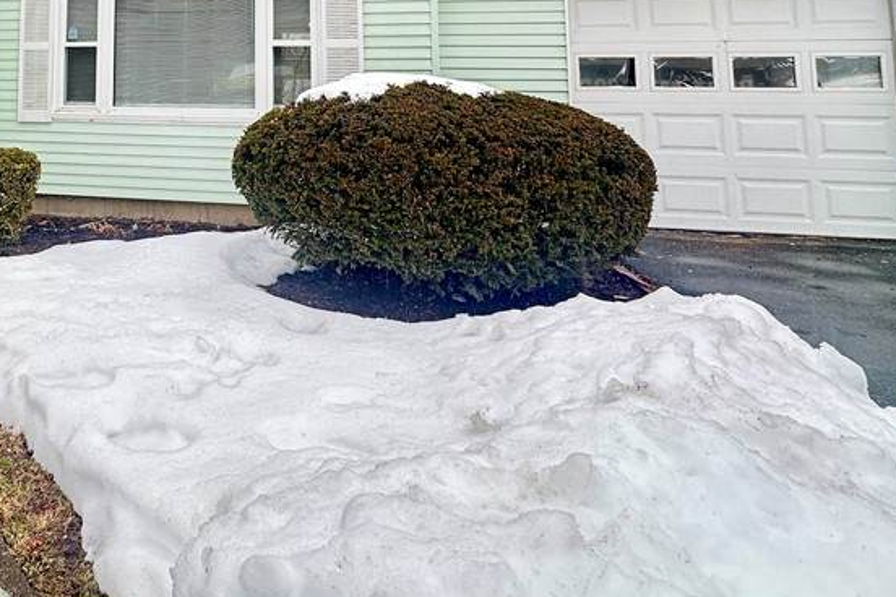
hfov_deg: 62.3
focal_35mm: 27
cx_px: 192
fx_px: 672
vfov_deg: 42.3
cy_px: 18
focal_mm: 2.22
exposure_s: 1/99
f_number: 2.2
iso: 64
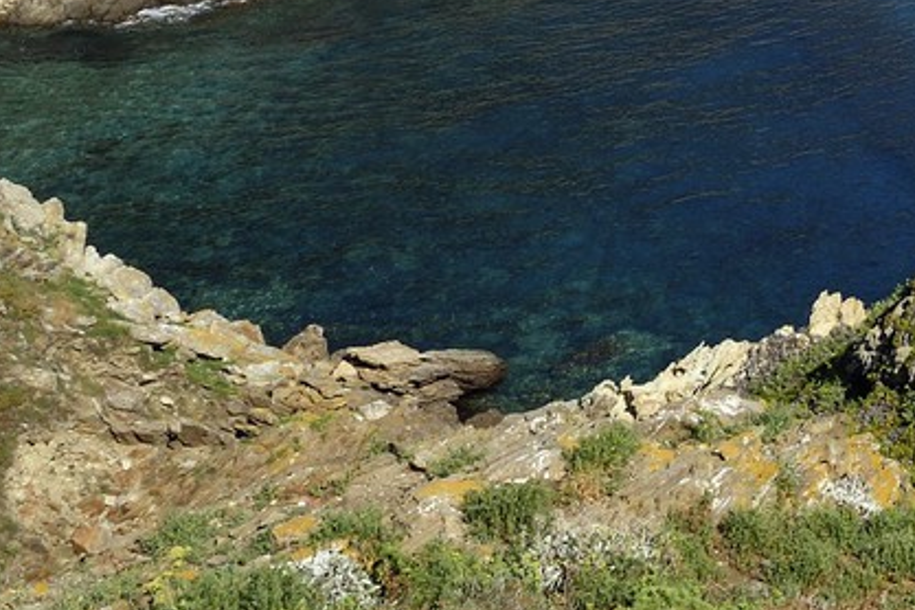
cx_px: 1562
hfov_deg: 18.3
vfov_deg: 13.5
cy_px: -445
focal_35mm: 92
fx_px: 2338
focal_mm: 24
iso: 200
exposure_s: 1/250
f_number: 14
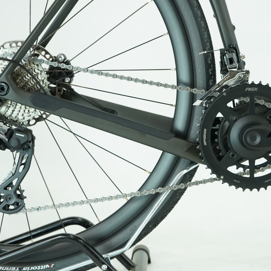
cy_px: 135
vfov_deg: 21.4
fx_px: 717
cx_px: 170
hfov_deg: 21.3
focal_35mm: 81
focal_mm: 63
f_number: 5.6
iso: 1600
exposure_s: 1/200
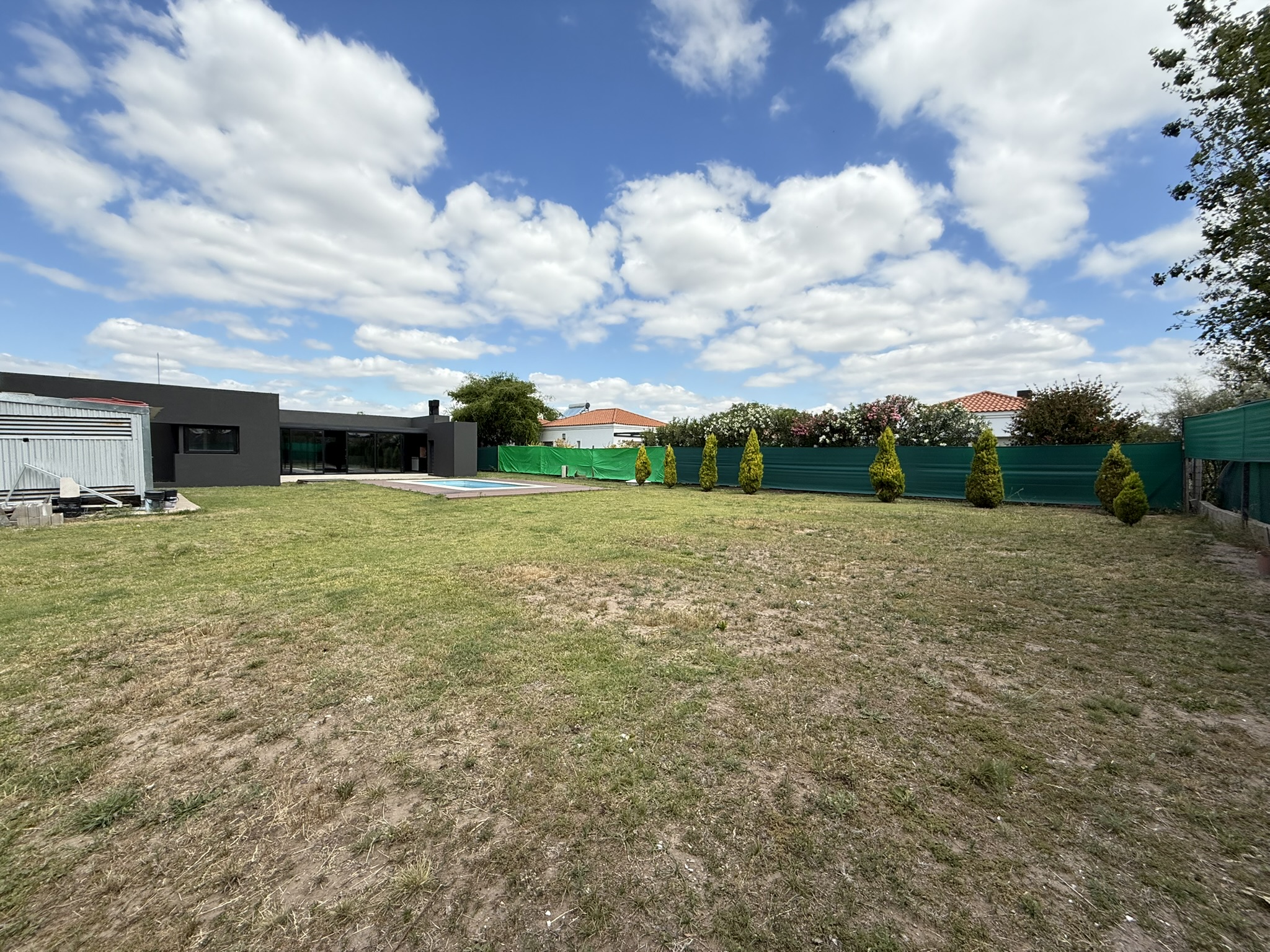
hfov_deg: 102.1
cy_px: 476
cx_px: 635
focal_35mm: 14
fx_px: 514
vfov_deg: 85.7
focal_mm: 2.22
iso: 50
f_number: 2.2
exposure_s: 1/1497
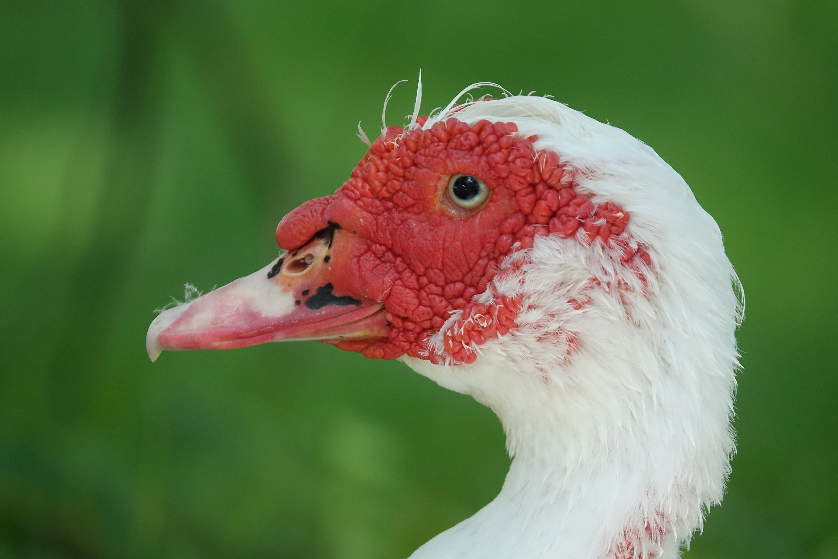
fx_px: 13966
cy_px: 280
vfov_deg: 2.3
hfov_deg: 3.4
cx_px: 419
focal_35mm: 600
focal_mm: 220
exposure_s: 1/640
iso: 1000
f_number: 4
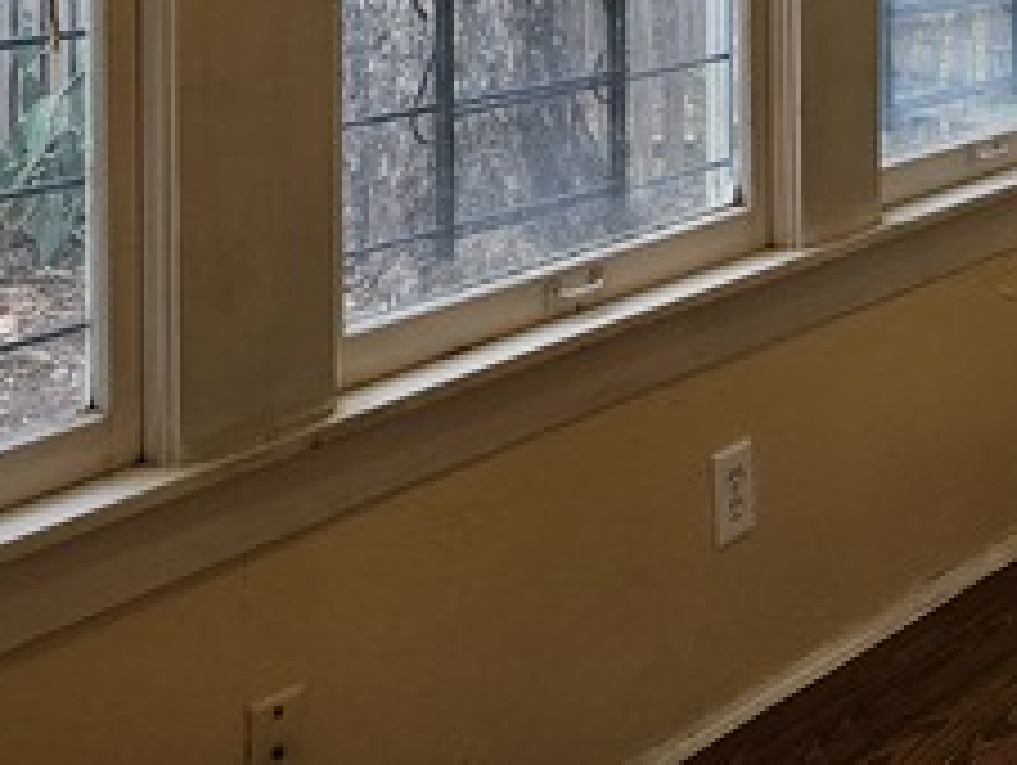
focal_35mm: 65
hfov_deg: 29.5
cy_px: -274
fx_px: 1912
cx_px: 724
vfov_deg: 20.4
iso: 160
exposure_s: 1/207
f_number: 1.8
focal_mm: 5.4
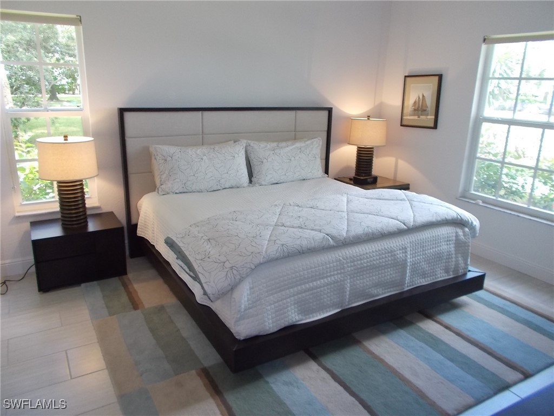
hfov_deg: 67.3
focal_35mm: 26
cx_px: 277
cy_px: 208
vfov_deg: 53.1
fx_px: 416
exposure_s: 1/25
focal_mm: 4.6
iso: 200
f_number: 3.2
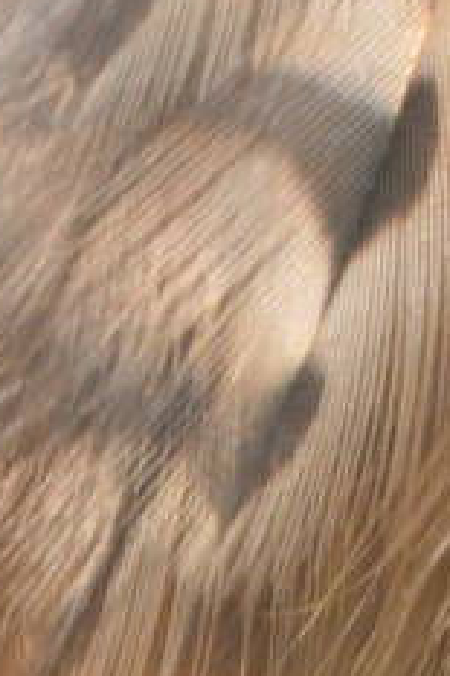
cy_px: -804
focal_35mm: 4112
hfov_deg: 0.3
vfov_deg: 0.5
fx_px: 77209
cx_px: 427
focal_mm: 400
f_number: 11
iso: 640
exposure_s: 1/500
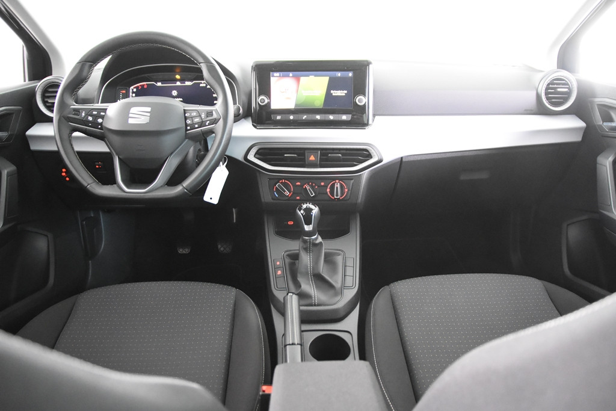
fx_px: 436
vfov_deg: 50.4
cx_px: 308
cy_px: 206
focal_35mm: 26
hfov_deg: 70.4
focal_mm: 17
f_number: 2.8
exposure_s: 1/25
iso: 6400
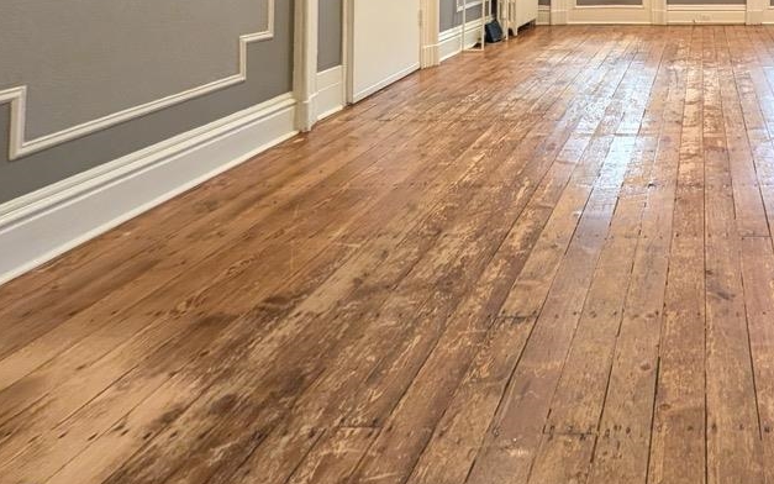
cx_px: 704
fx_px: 548
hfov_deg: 59.4
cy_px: -74
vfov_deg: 37.8
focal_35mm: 26
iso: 166
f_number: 1.7
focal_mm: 2.02
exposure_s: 1/60
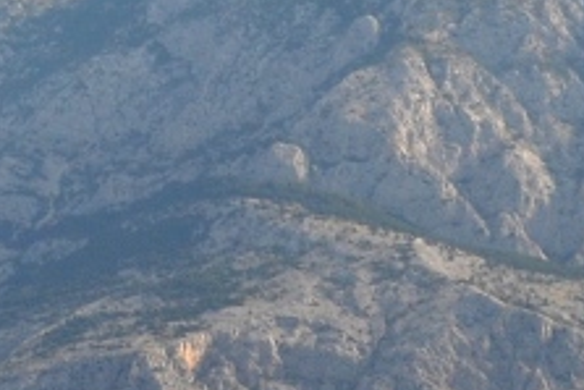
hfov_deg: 7.7
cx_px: -423
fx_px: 4220
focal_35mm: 260
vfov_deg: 5.3
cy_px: 119
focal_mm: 24
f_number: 7.1
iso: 100
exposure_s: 1/200
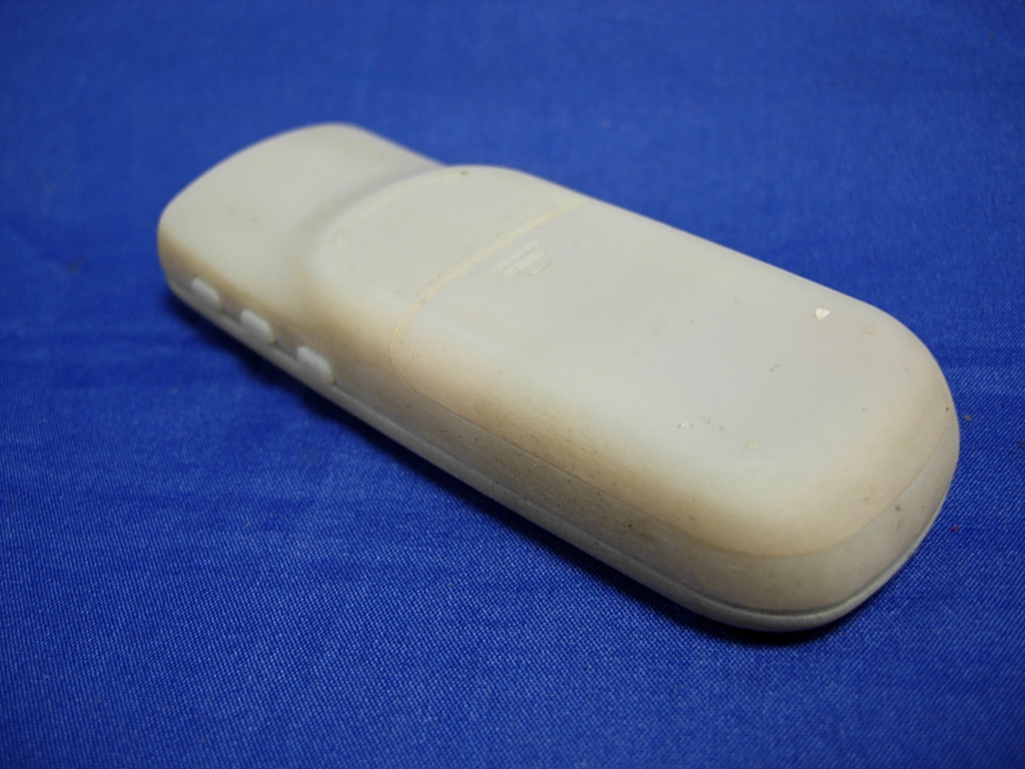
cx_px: 512
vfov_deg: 39.7
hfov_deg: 51.4
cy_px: 384
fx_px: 1066
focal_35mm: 36
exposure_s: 1/10.3
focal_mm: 7.5
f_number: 2.7
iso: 50
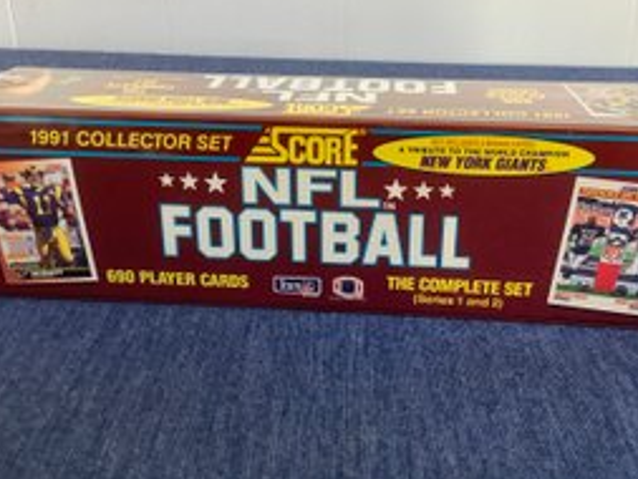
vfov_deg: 34.2
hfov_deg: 44.8
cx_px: 332
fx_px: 774
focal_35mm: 42
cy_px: 188
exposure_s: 1/50
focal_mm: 3.3
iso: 64
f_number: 2.4
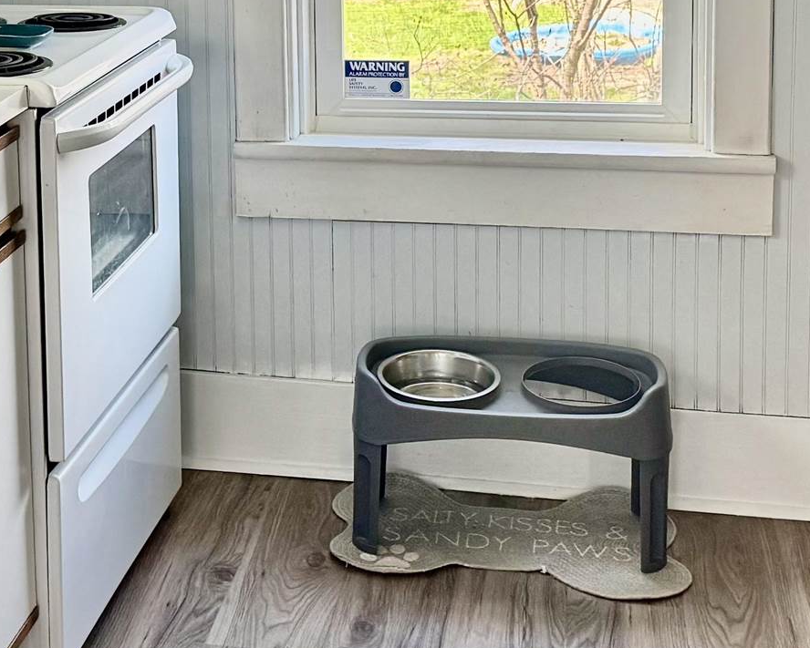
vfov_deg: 18.6
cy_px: 34
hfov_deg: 23.2
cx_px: 162
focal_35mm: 81
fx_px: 1942
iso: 200
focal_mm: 6.76
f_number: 1.78
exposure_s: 1/121
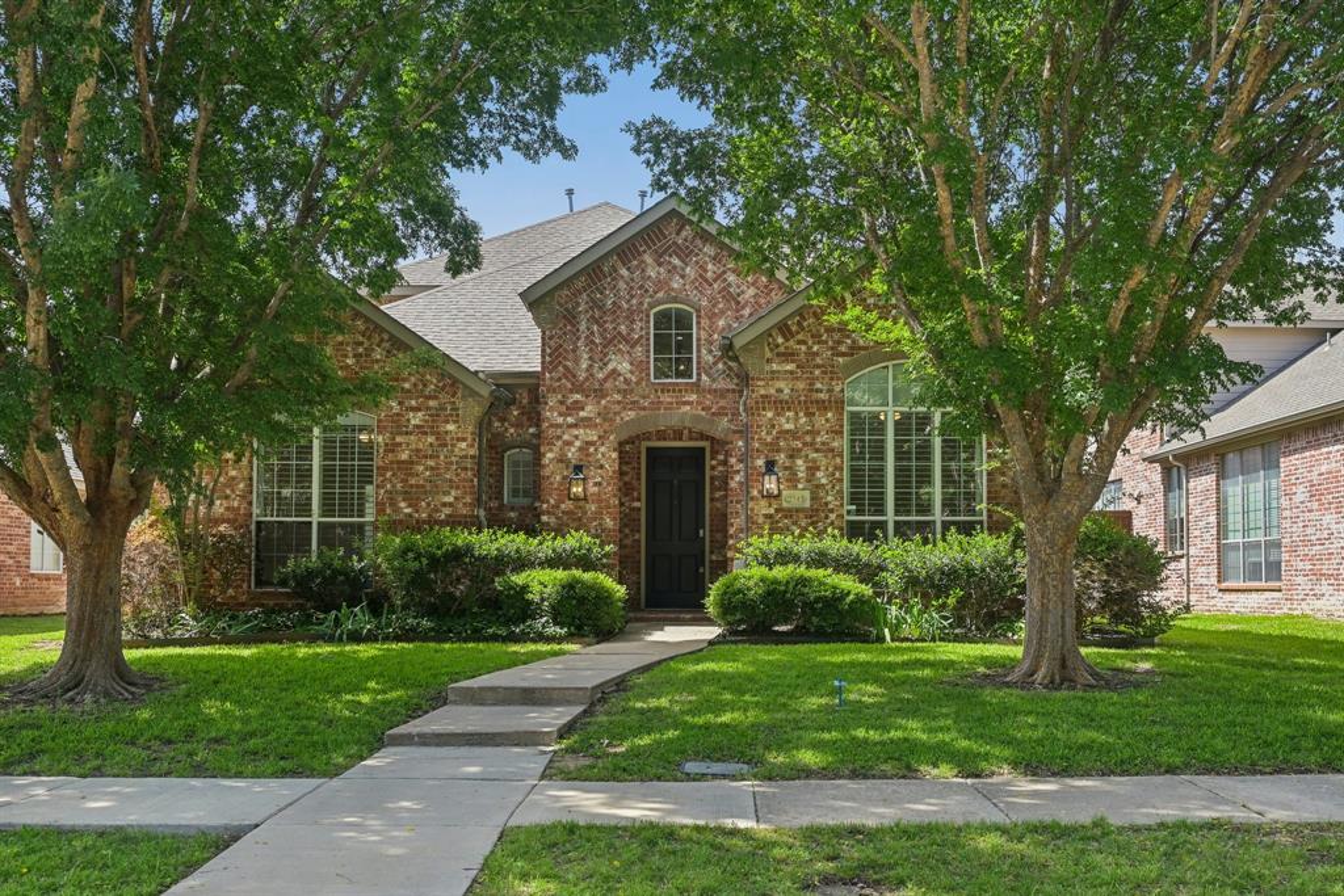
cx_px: 672
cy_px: 448
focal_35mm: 30
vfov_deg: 43.6
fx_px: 1120
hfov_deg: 61.9
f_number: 8
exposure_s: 1/320
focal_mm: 30
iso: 400
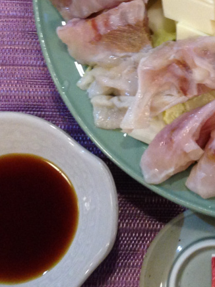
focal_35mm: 91
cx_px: 274
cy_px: 16
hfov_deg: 15.5
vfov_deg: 21.0
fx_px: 754
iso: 200
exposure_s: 1/20
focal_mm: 4.12
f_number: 2.4
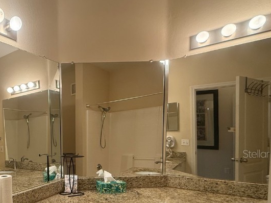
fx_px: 211
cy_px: 154
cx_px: 30
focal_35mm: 27
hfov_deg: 56.8
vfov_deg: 49.2
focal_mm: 2.22
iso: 320
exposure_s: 1/120
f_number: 2.2
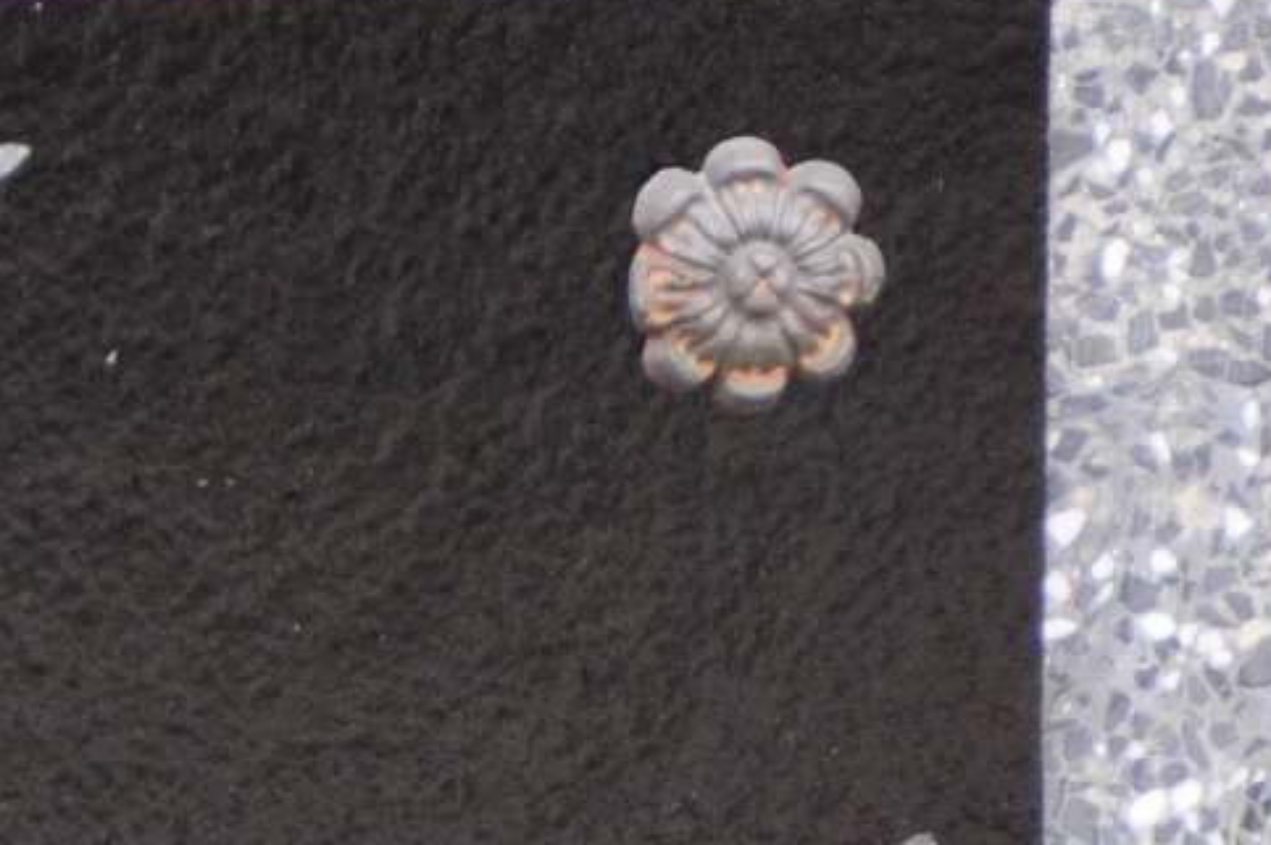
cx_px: -1350
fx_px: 39925
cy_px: 1645
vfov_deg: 1.2
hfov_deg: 1.8
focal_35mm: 1132
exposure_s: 1/60
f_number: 7.1
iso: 640
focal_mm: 170
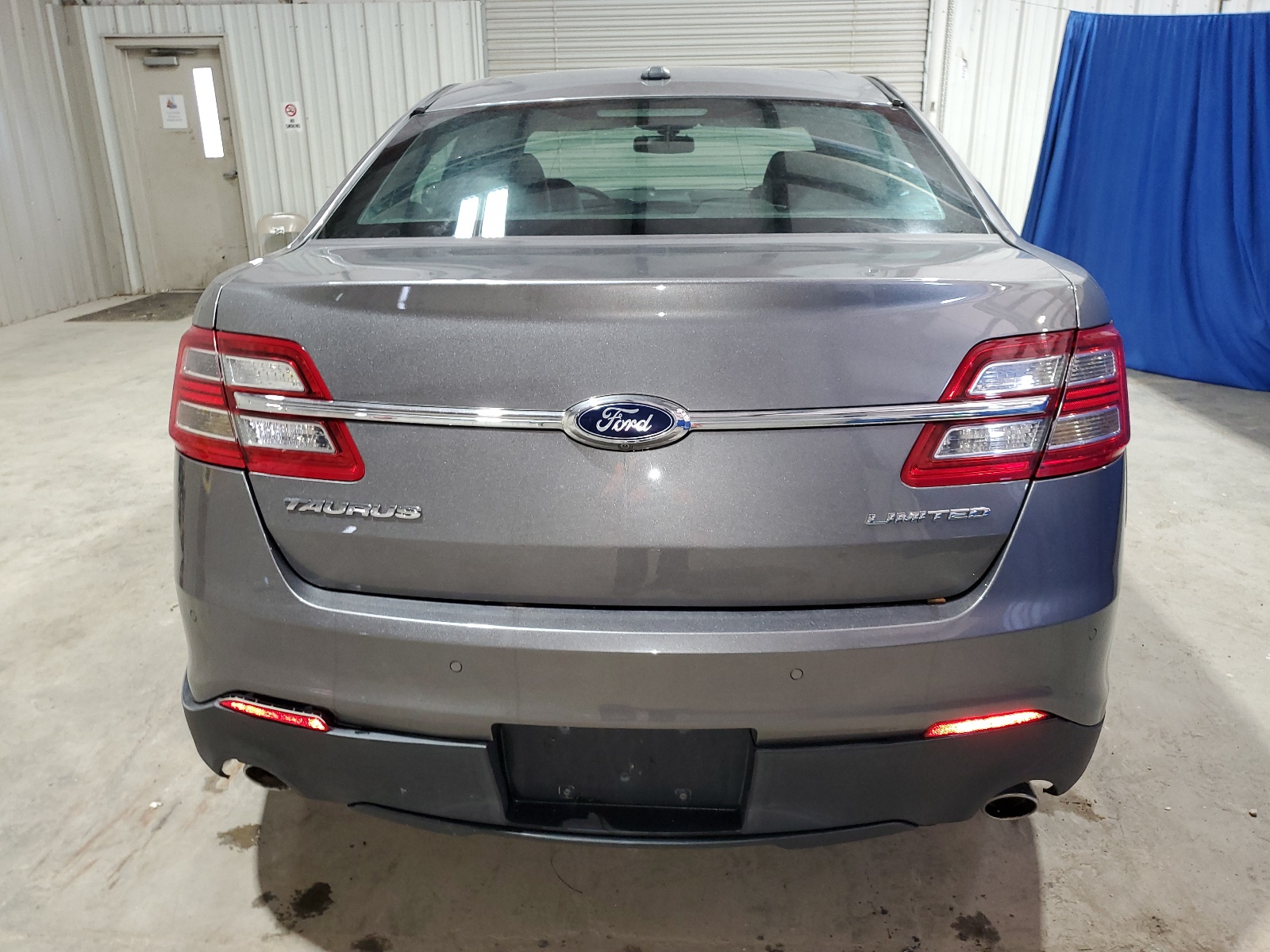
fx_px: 954
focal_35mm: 26
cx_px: 635
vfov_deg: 53.1
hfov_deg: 67.3
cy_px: 476
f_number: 1.5
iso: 122
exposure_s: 1/40
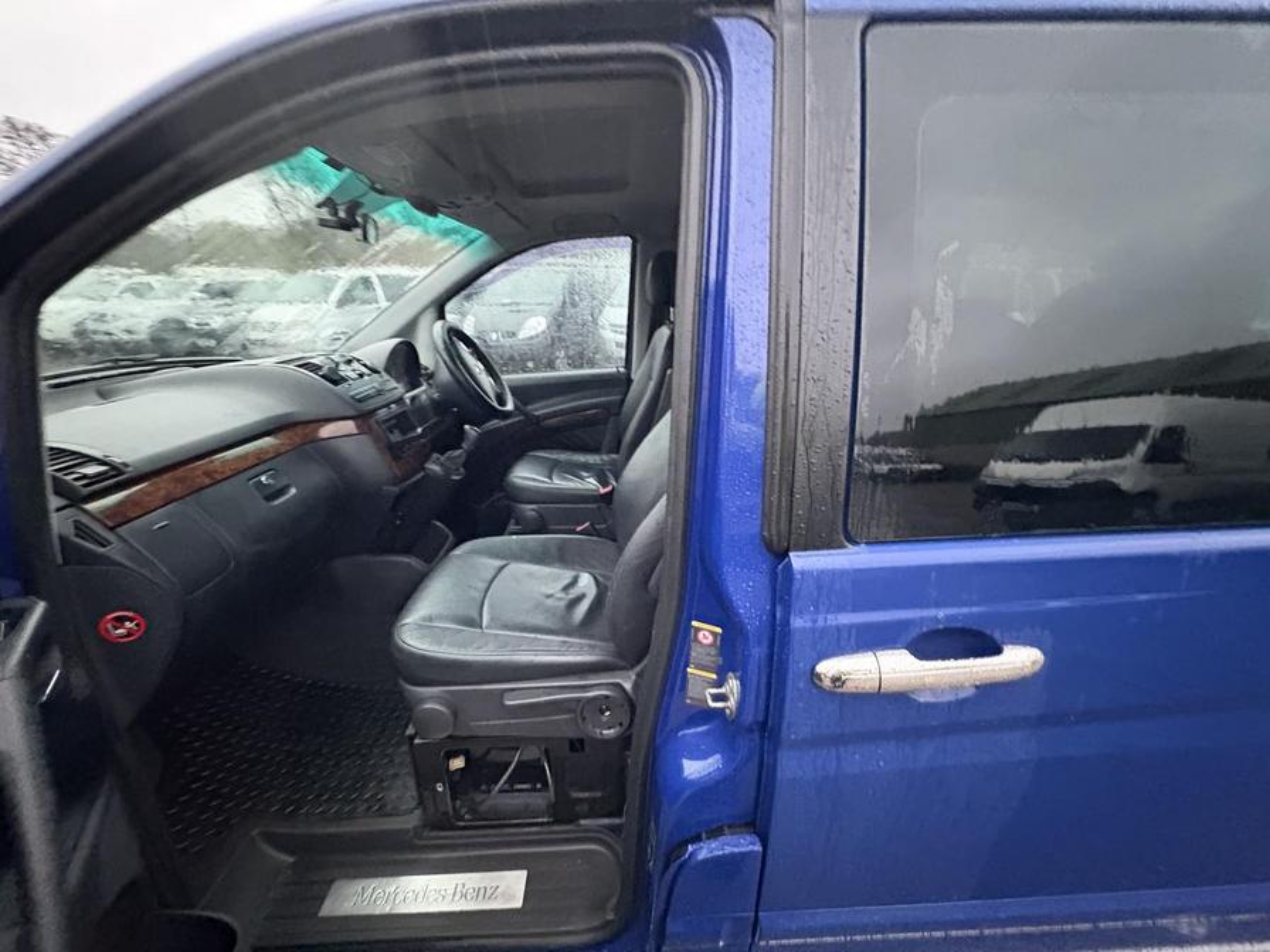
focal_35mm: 14
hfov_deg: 102.1
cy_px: 476
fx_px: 514
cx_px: 635
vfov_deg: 85.7
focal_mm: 2.22
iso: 1250
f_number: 2.2
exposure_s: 1/30
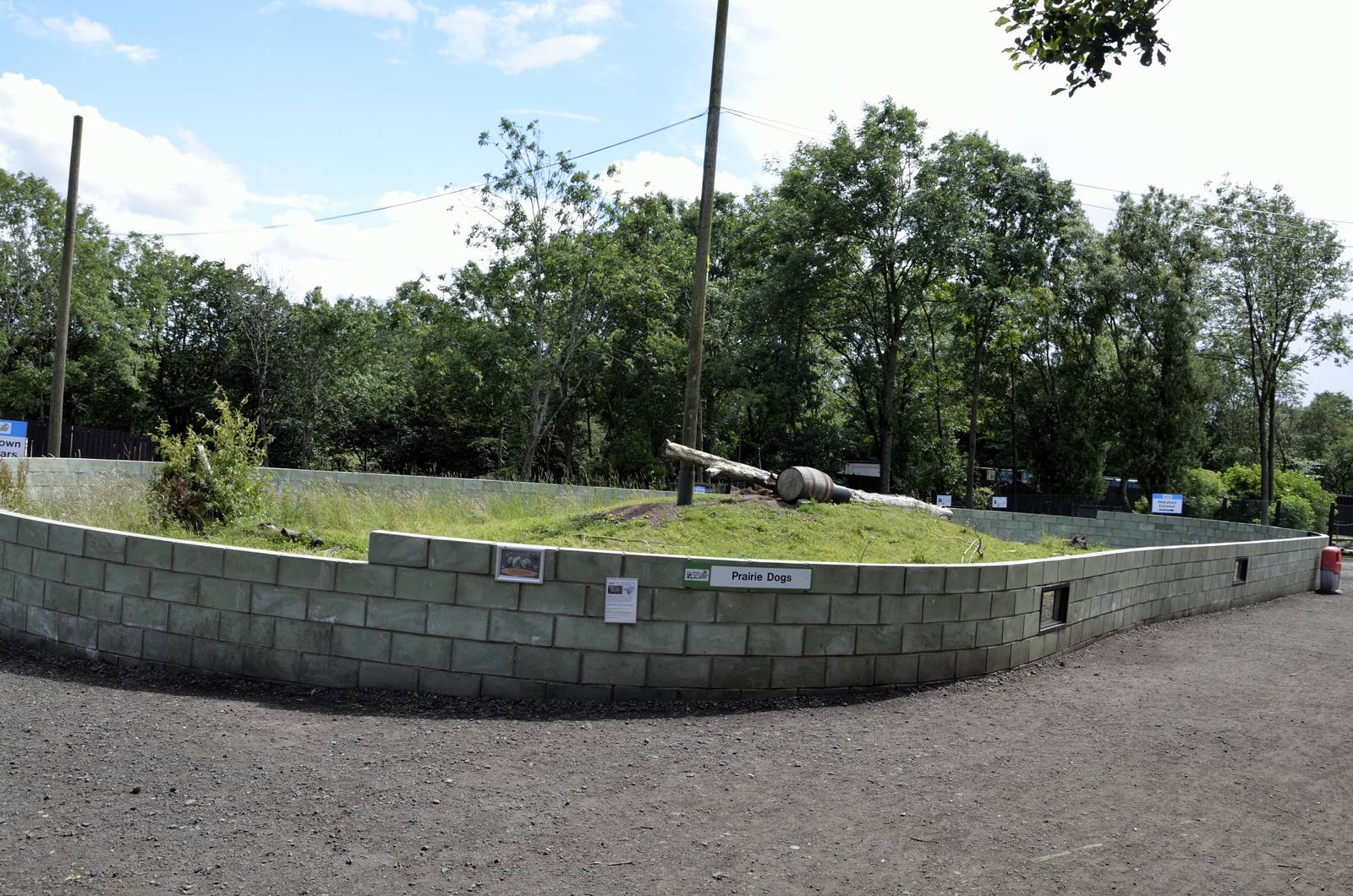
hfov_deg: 67.5
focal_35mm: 27
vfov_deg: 47.7
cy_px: 448
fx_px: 1013
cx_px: 676
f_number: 8
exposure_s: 1/250
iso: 180
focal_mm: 18
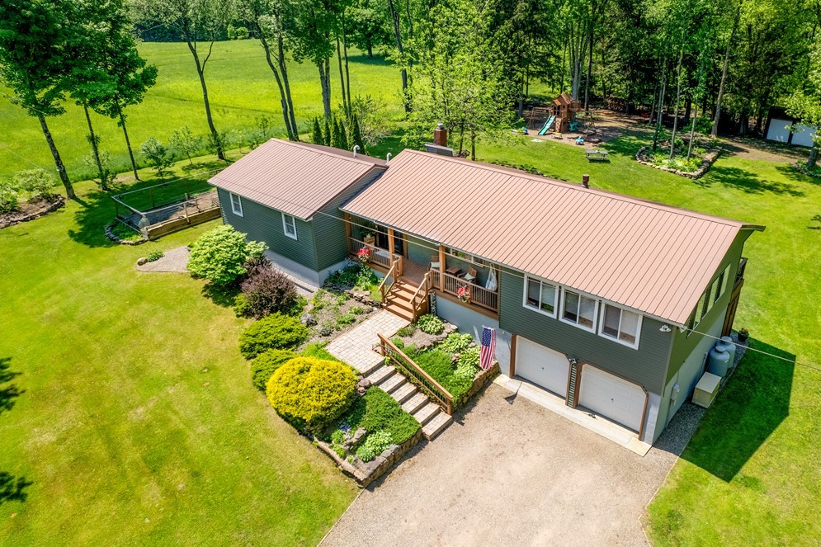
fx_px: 547
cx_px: 443
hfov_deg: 73.6
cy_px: 254
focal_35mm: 24
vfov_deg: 53.1
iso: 110
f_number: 2.8
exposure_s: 1/2000
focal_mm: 8.38
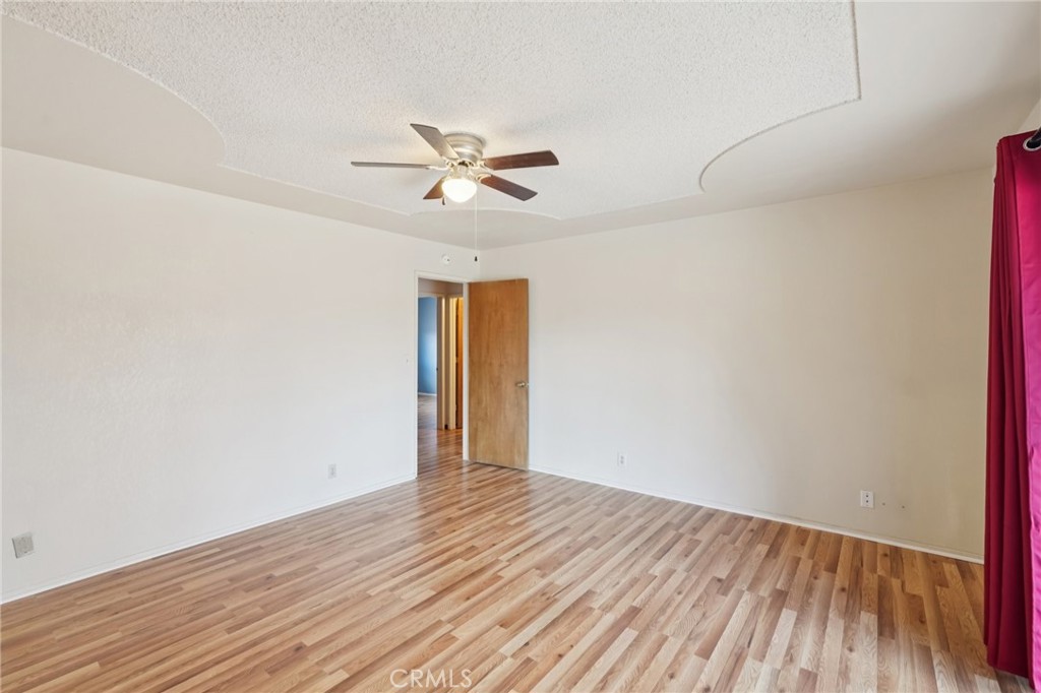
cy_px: 346
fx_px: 462
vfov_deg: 73.7
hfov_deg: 96.8
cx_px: 520
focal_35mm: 16
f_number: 8
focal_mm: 16
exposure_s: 1/10
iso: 400
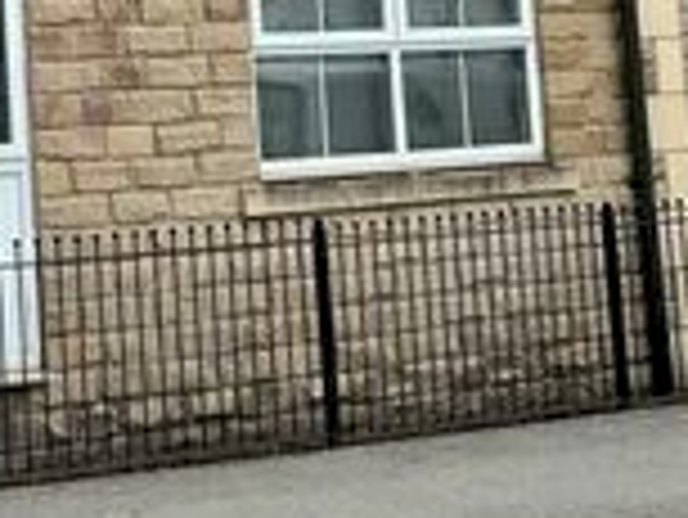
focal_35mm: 119
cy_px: -259
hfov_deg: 15.1
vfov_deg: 11.9
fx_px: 2367
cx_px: -400
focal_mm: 5.7
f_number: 1.5
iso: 50
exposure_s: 1/3831
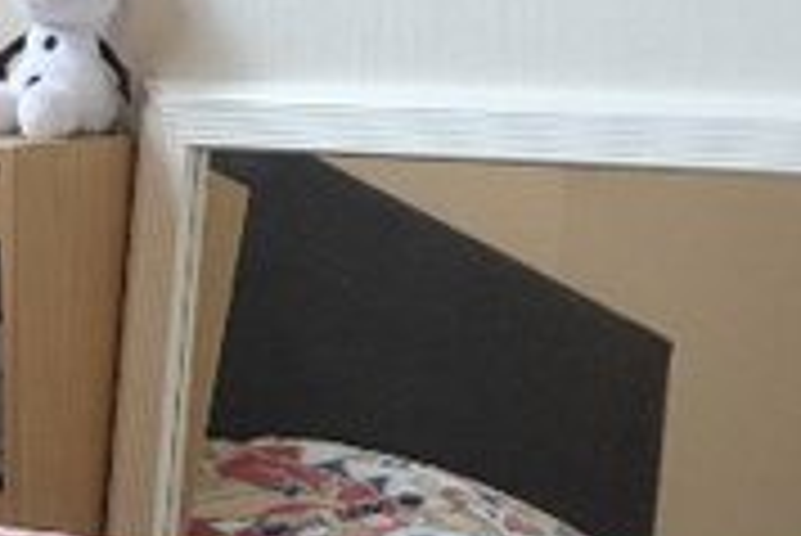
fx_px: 4053
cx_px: -904
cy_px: -45
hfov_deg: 10.2
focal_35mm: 182
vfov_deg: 7.5
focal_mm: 9
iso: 200
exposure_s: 1/30
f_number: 3.2
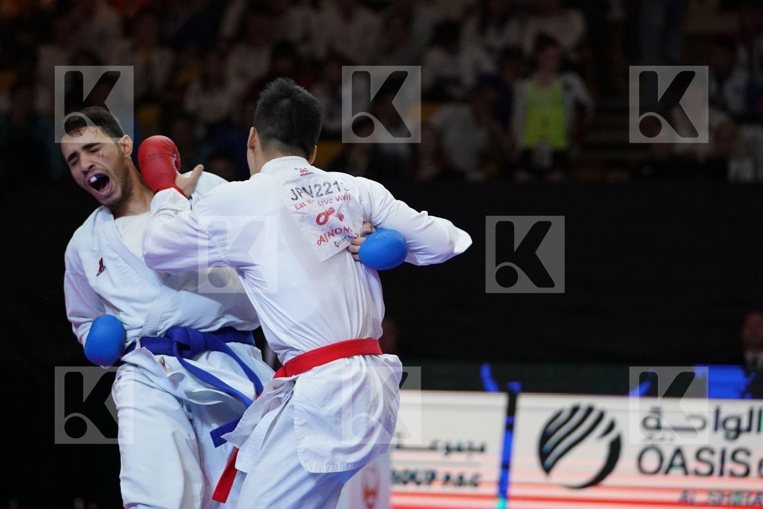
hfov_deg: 10.9
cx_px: 382
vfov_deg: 7.3
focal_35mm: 189
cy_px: 254
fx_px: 4005
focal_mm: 126
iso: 4000
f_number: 2.8
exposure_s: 1/1000
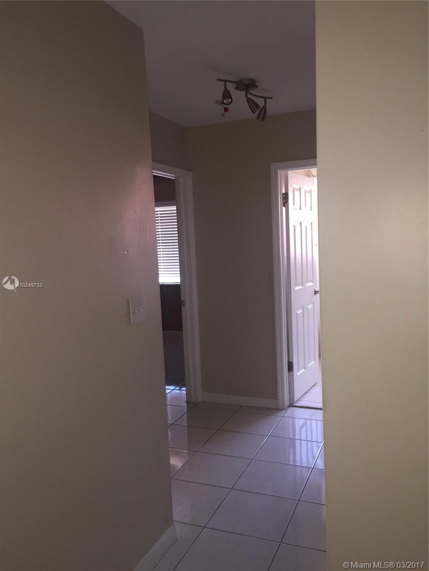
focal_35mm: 29
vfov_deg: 61.7
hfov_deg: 48.2
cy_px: 286
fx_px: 479
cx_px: 214
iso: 80
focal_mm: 4.15
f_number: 2.2
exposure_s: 1/30
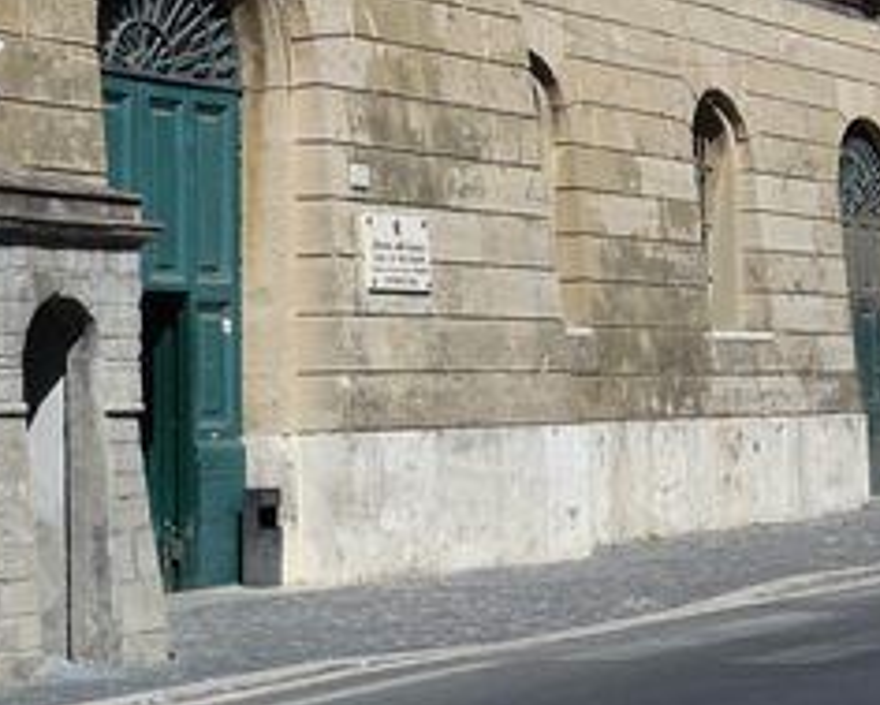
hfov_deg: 17.9
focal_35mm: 107
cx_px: 630
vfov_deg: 14.2
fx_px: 2788
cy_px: 9
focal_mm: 15.52
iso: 125
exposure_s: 1/160
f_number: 4
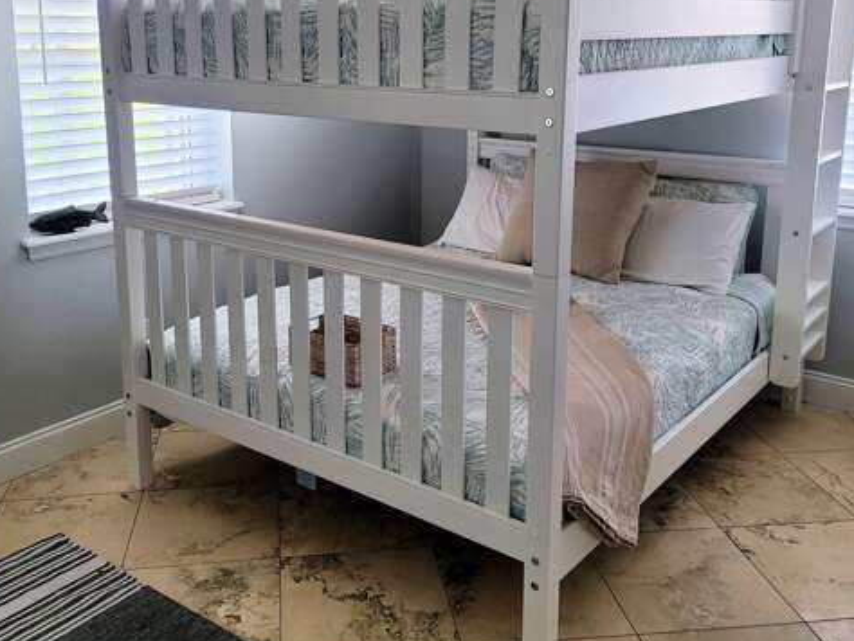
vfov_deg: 39.4
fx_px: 889
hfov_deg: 51.3
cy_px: 230
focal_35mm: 36
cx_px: 390
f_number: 1.8
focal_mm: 7
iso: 125
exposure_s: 1/120
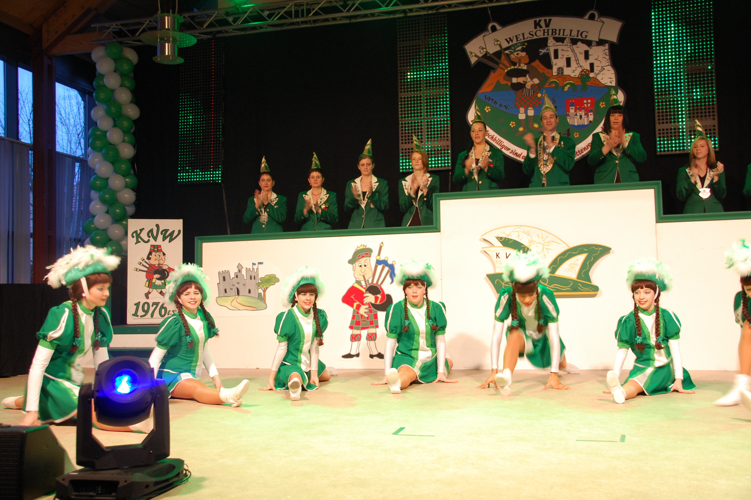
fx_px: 782
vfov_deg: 35.4
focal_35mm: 38
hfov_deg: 51.3
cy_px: 250
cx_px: 376
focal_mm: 25
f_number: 4
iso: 450
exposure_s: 1/30
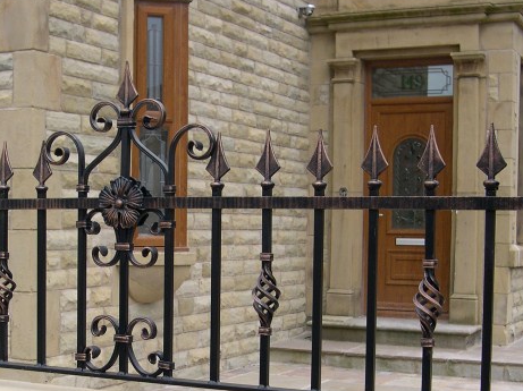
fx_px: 996
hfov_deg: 29.2
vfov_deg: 22.0
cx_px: 176
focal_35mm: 66
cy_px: 289
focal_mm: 8
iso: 100
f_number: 2.8
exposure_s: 1/347
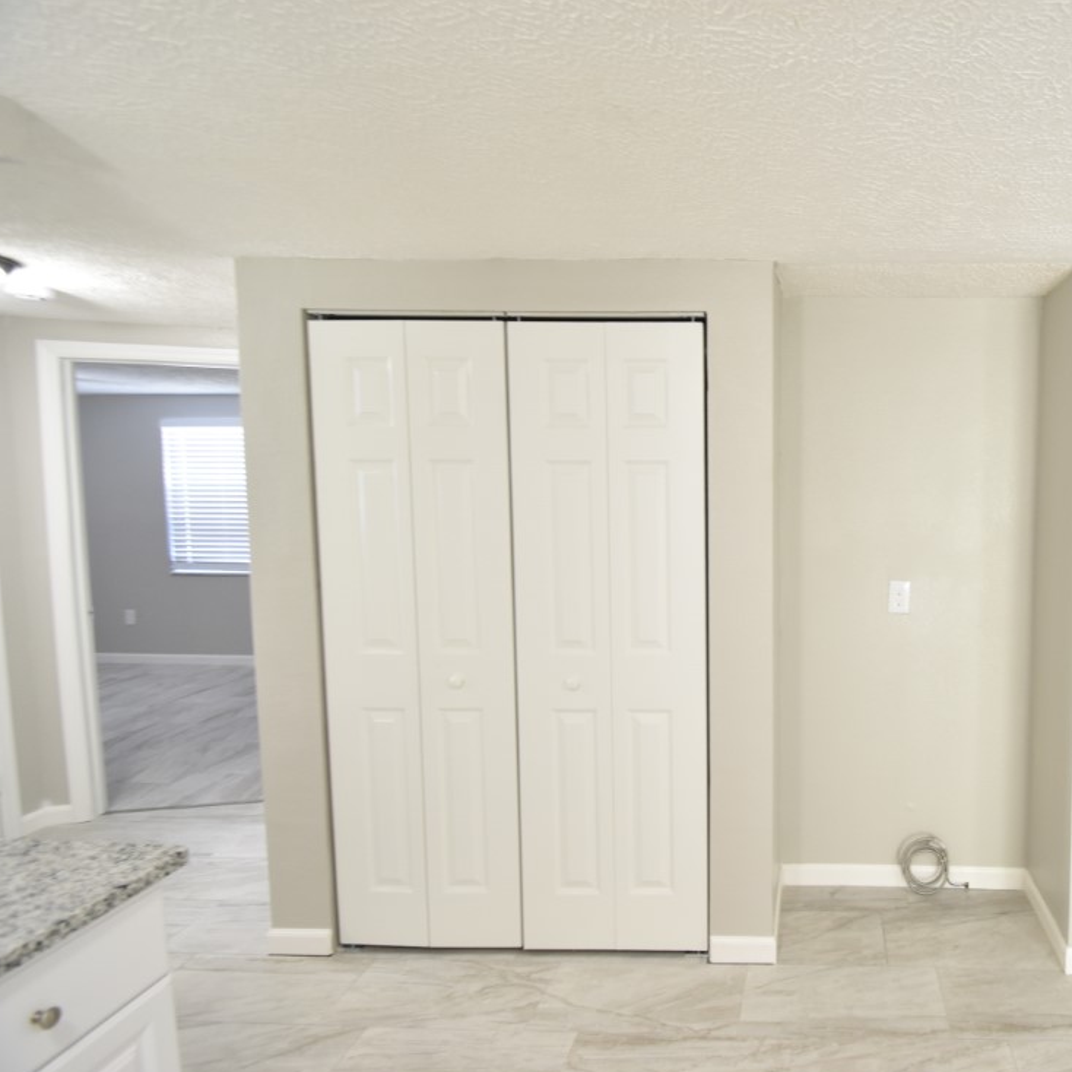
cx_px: 818
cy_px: 532
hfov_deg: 69.3
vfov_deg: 74.8
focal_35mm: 20
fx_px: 701
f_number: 3.5
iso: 800
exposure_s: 1/30
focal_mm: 10
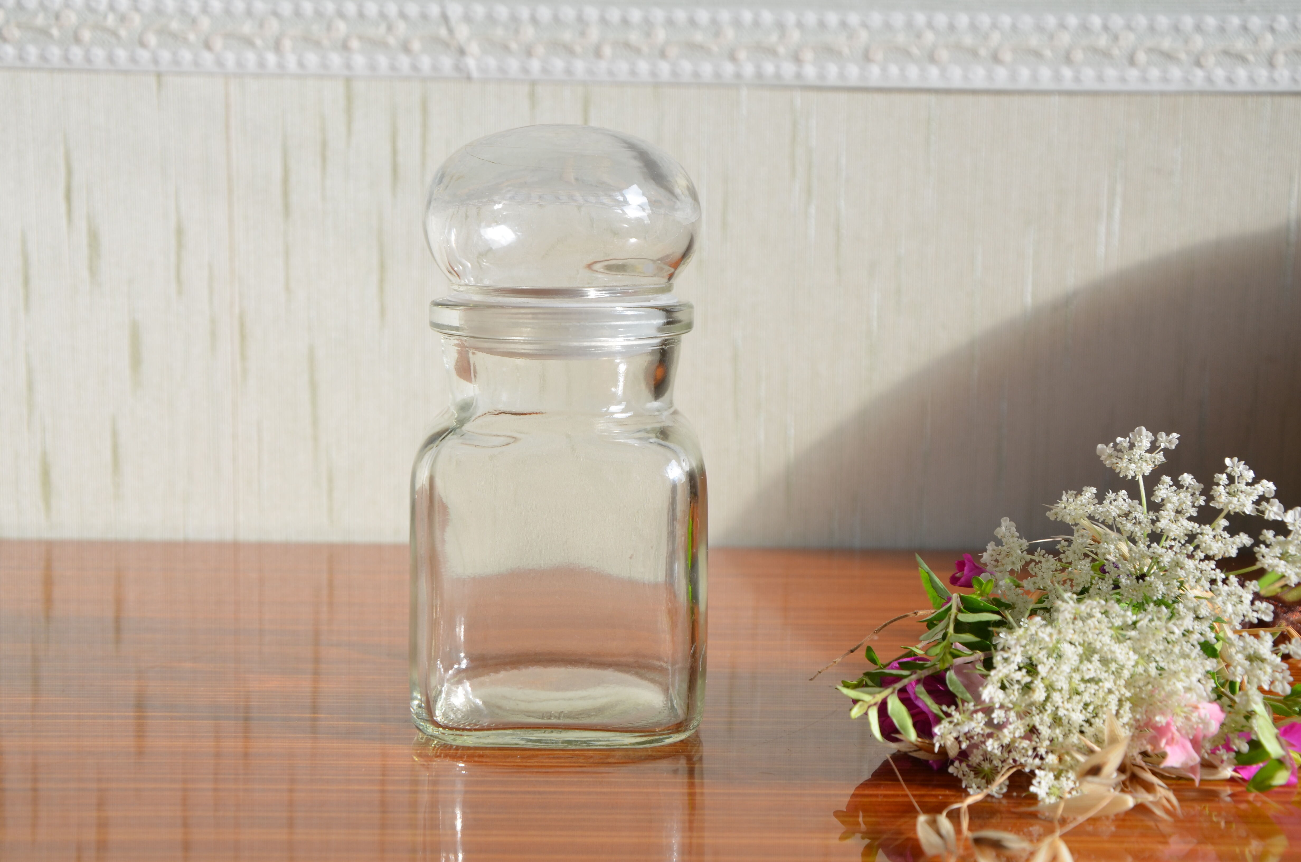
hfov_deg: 35.1
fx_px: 2056
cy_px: 431
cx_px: 650
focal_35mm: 57
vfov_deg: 23.7
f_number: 8
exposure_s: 1/60
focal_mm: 38
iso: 180
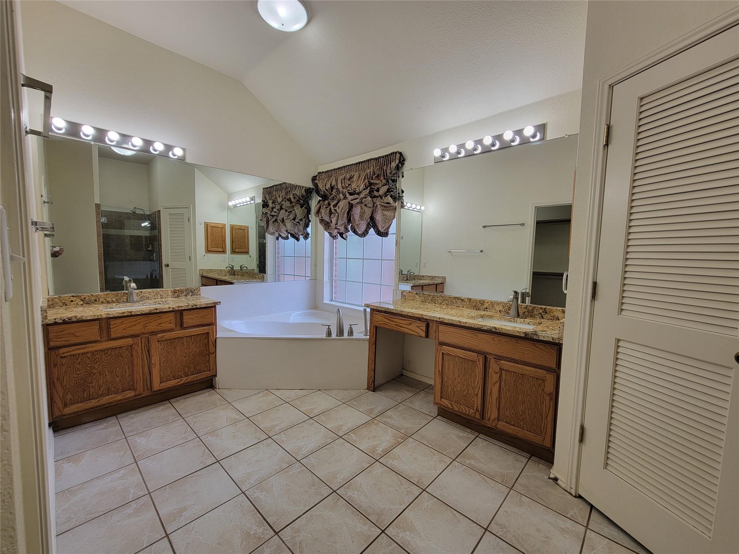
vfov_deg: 89.9
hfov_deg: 106.2
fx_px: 278
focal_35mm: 13
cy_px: 277
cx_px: 370
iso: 80
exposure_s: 1/120
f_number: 2.2
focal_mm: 2.2
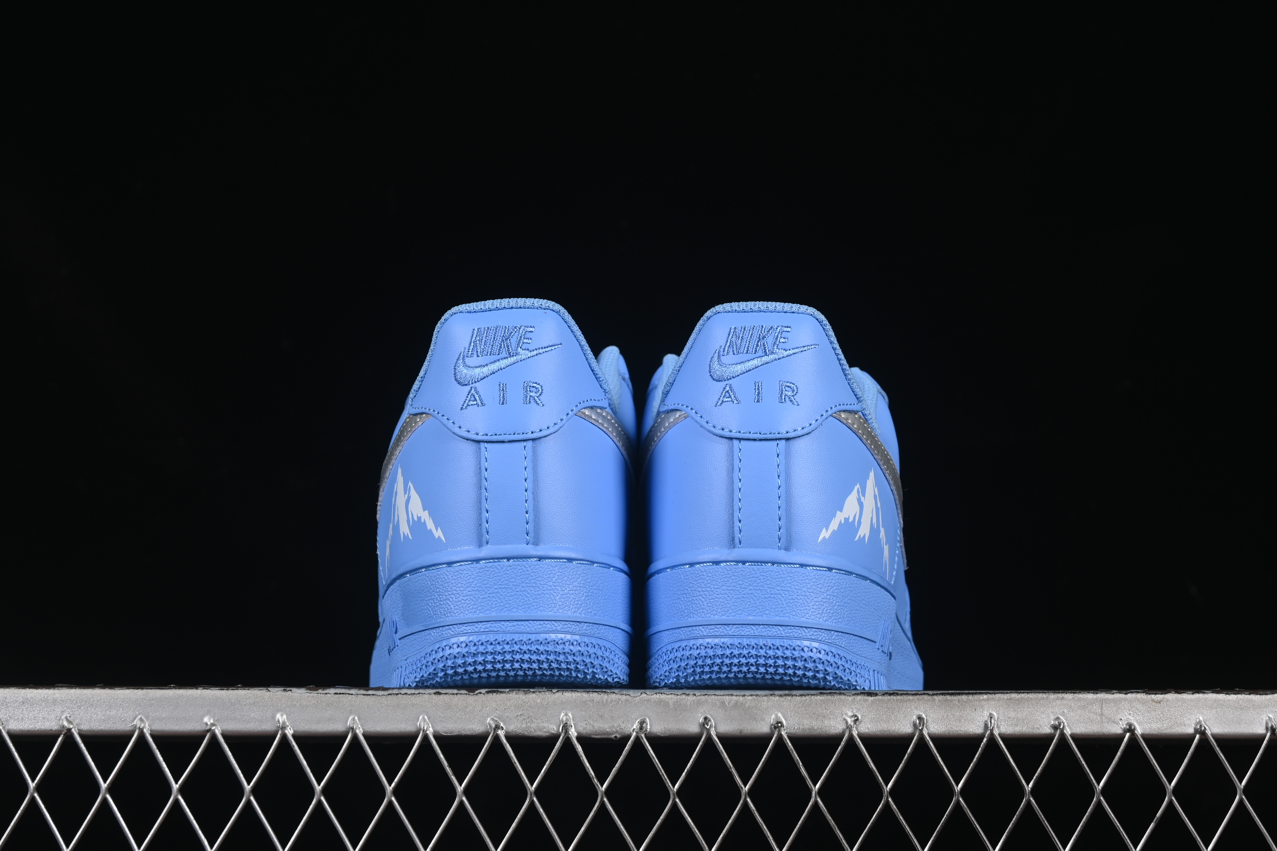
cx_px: 638
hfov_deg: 27.0
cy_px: 426
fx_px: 2660
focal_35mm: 75
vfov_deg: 18.2
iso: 160
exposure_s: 1/80
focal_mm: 50
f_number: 8
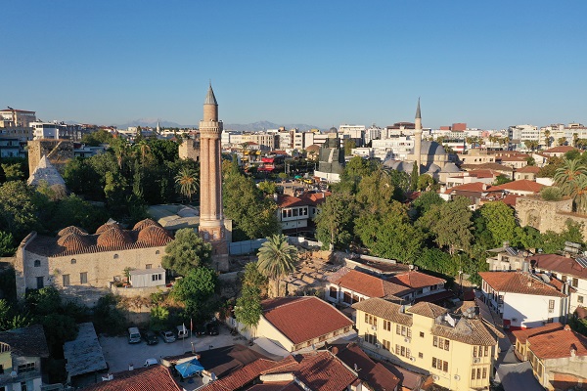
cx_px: 294
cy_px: 196
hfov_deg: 65.5
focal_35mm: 28
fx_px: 457
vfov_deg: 46.4
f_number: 5.6
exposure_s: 1/500
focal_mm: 10.26
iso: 100
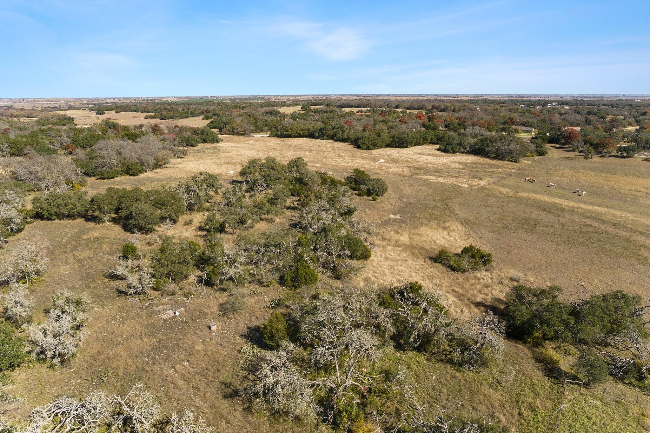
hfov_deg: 78.6
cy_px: 216
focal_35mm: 22
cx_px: 325
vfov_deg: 57.2
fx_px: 397
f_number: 2.8
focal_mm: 8.38
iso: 120
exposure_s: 1/2000
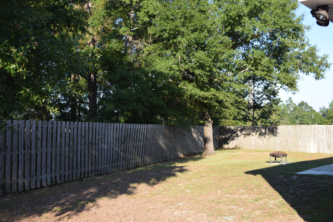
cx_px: 166
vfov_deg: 30.9
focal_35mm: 44
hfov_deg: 44.9
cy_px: 111
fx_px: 403
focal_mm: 29
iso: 100
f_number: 6.3
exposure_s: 1/160
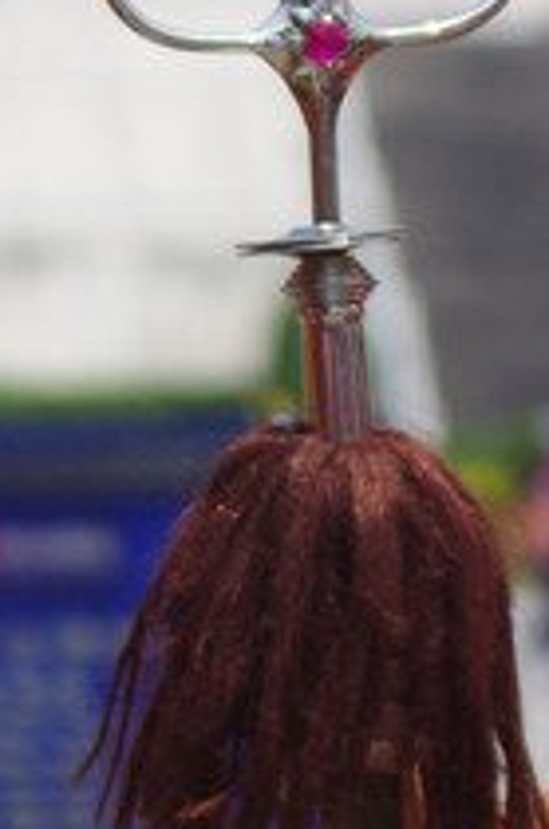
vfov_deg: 4.7
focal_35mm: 432
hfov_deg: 3.2
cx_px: 897
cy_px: -557
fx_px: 9930
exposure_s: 1/4000
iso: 400
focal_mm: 70
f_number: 4.5
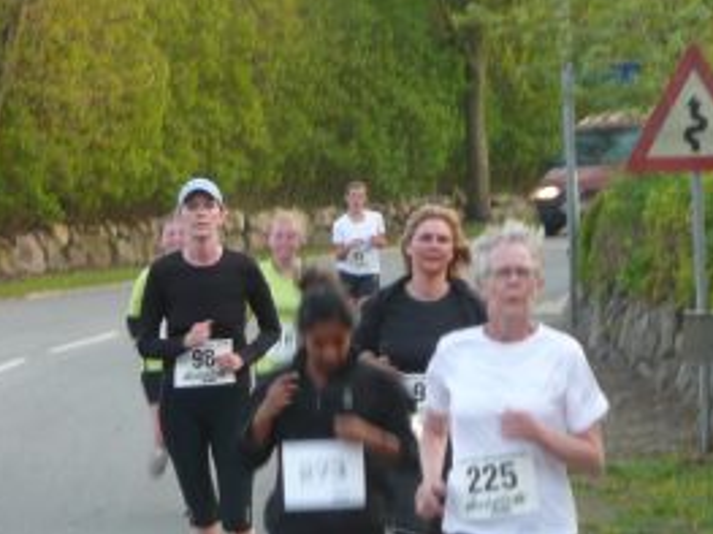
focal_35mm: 360
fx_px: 7412
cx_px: 182
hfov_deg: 5.5
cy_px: 354
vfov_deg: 4.1
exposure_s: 1/40
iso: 100
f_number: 4.8
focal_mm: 31
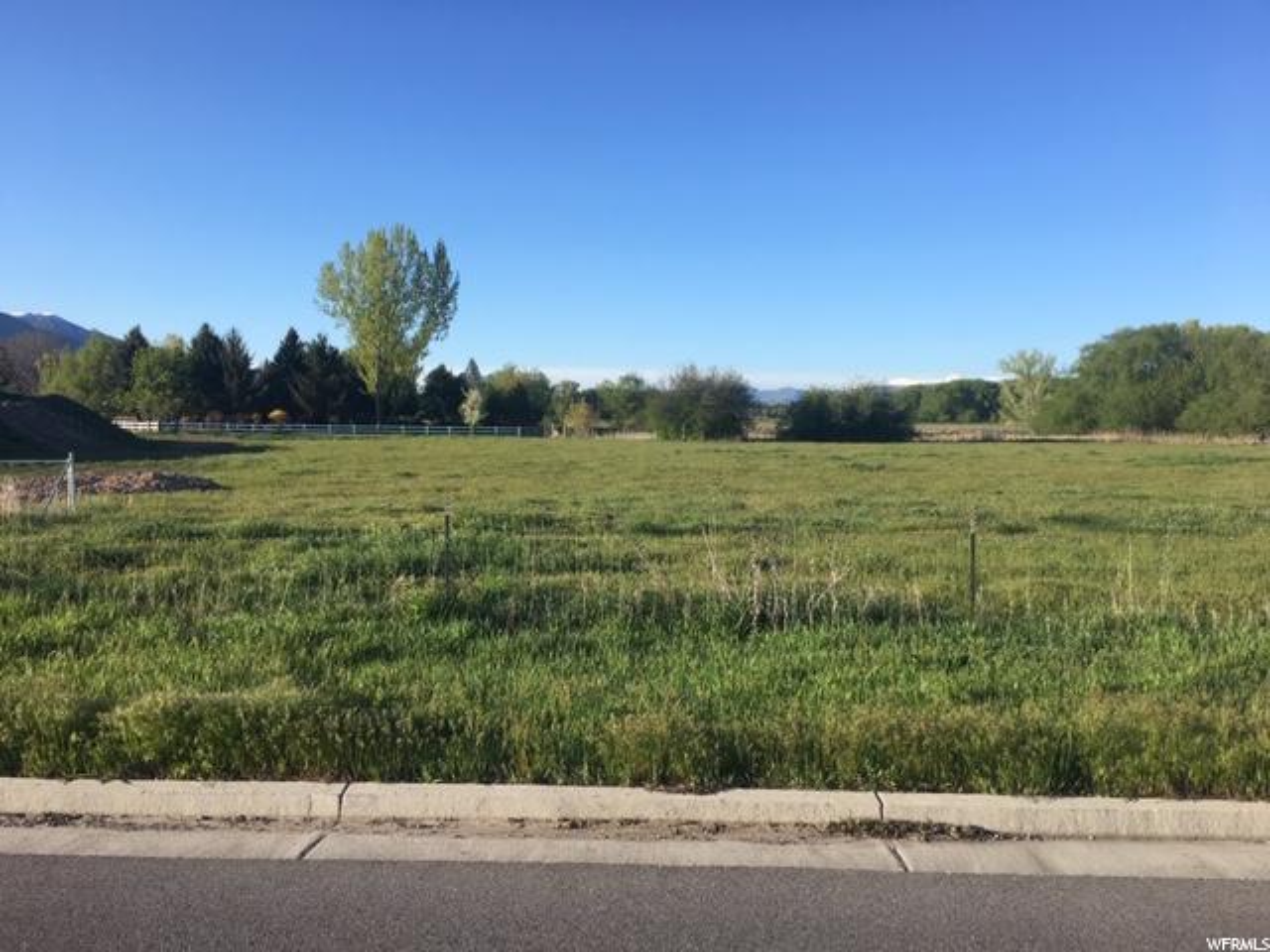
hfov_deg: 61.7
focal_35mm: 29
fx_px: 1064
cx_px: 635
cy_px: 476
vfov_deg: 48.2
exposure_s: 1/874
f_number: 2.2
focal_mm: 4.15
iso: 25
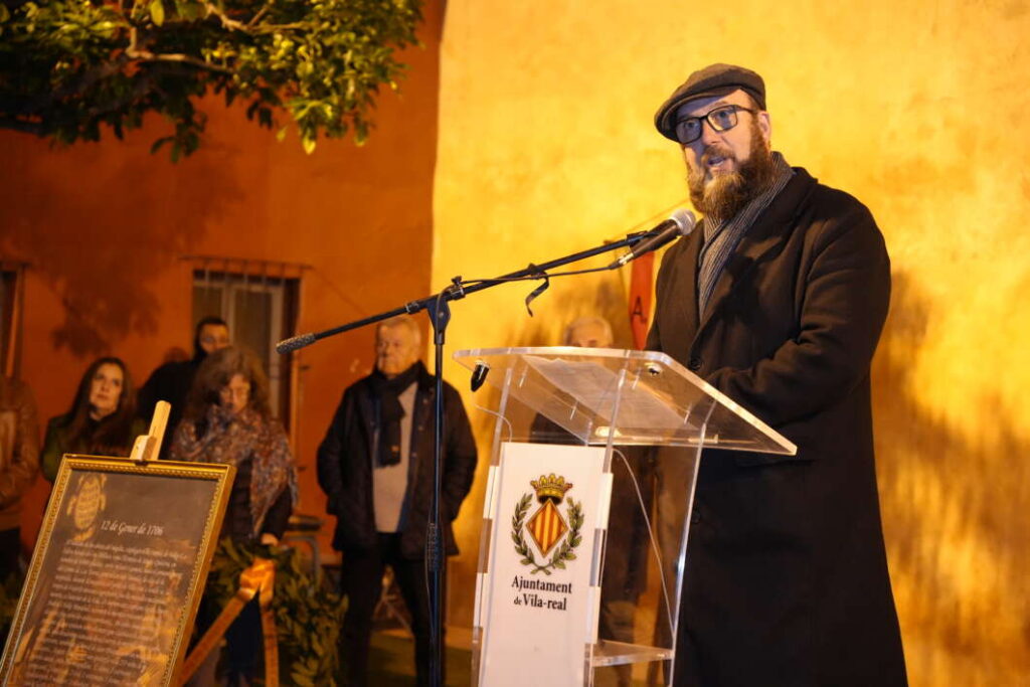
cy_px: 344
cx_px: 515
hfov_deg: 28.8
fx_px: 2003
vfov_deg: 19.5
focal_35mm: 70
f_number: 4
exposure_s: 1/160
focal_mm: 70
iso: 6400
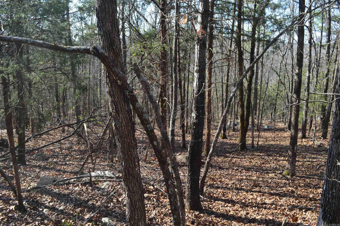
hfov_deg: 62.0
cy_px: 113
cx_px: 170
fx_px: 283
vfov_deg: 43.5
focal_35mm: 30
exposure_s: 1/160
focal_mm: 20
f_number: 9
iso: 400
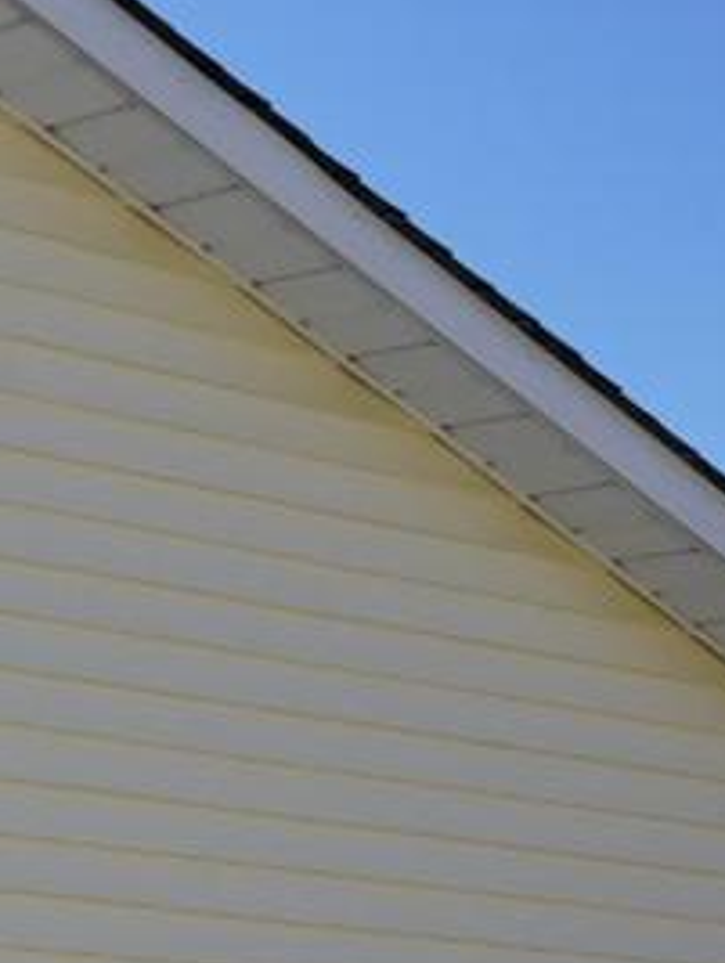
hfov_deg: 9.3
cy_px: 1241
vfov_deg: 13.1
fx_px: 4040
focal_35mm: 145
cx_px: -927
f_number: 10
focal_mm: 28
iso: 100
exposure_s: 1/250
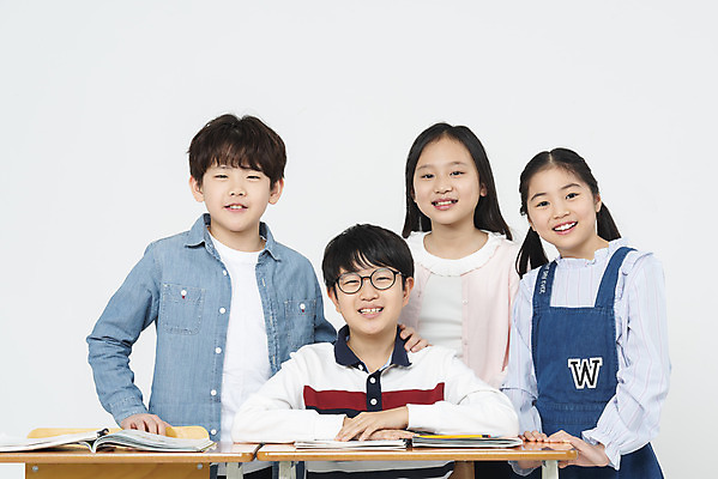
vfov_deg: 10.2
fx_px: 2694
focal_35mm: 135
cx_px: 359
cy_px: 240
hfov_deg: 15.2
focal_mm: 135
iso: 100
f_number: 16
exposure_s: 1/125
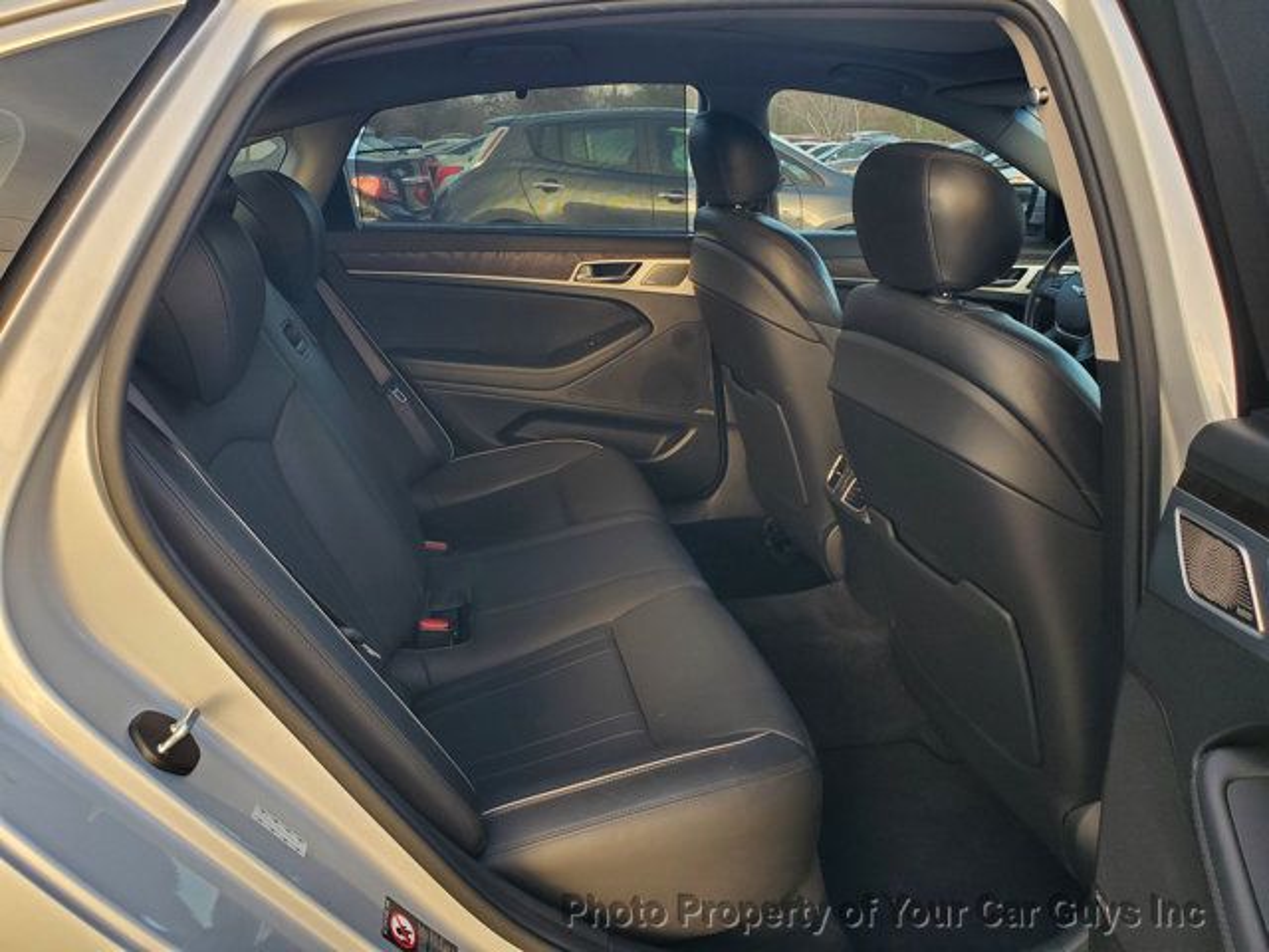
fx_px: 953
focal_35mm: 26
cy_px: 476
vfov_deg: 53.1
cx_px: 634
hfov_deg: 67.3
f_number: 2.4
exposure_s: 1/100
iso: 125
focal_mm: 4.3
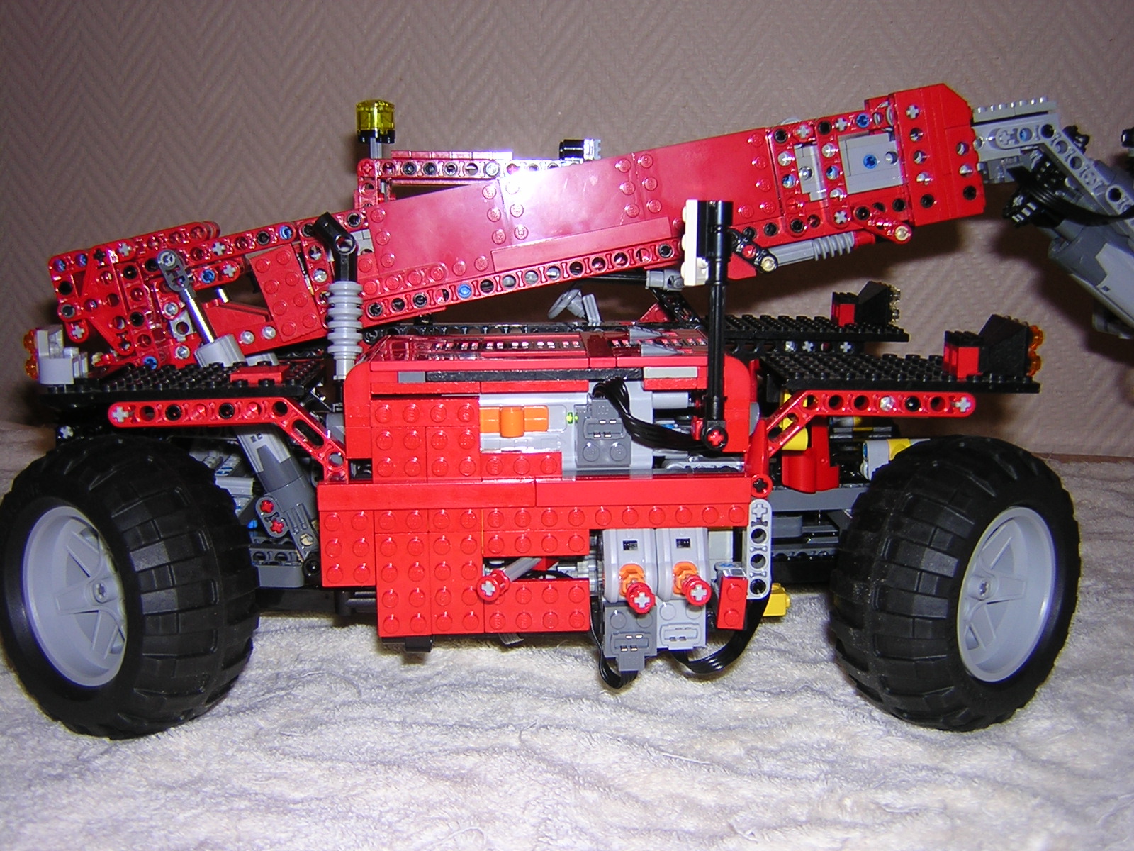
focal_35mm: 36
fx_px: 1179
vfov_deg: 39.7
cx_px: 567
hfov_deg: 51.4
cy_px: 426
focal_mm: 4.7
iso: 100
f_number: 2.6
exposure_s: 1/60.1
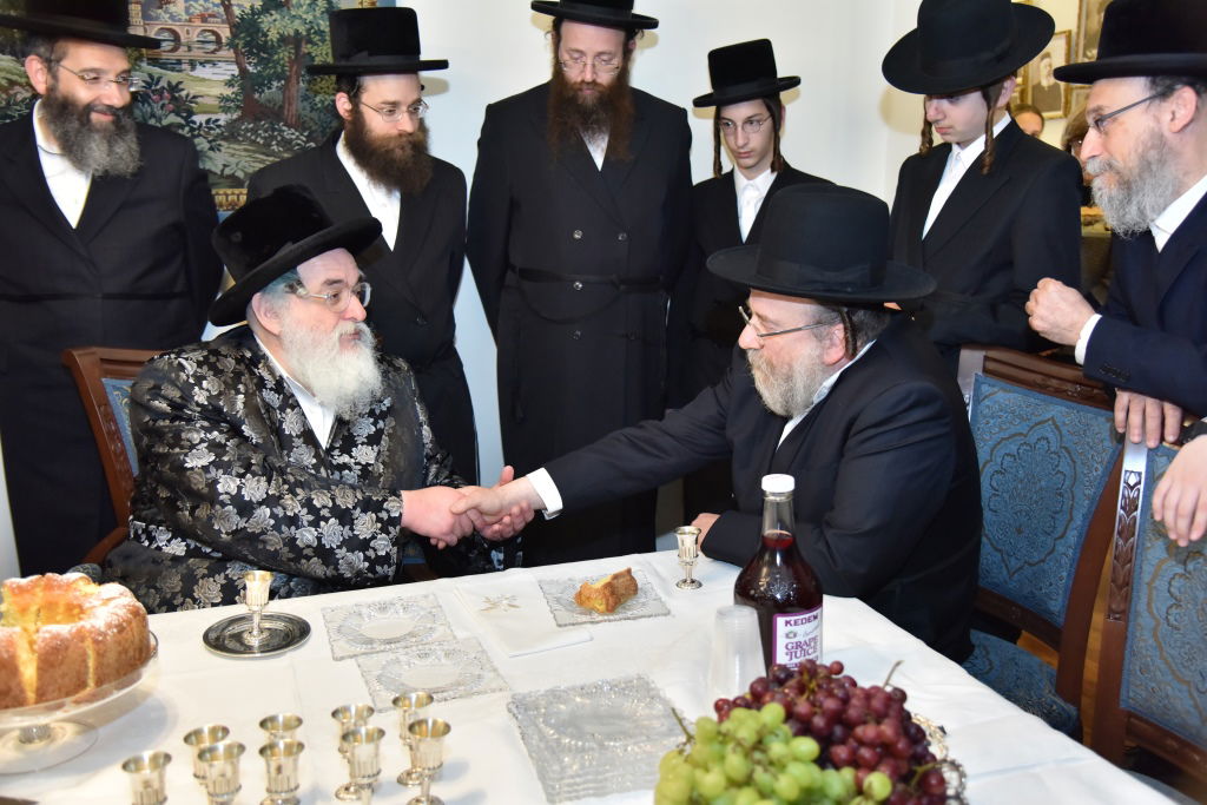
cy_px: 402
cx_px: 604
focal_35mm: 35
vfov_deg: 37.9
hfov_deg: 54.4
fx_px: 1174
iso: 1600
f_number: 4
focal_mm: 35
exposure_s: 1/80
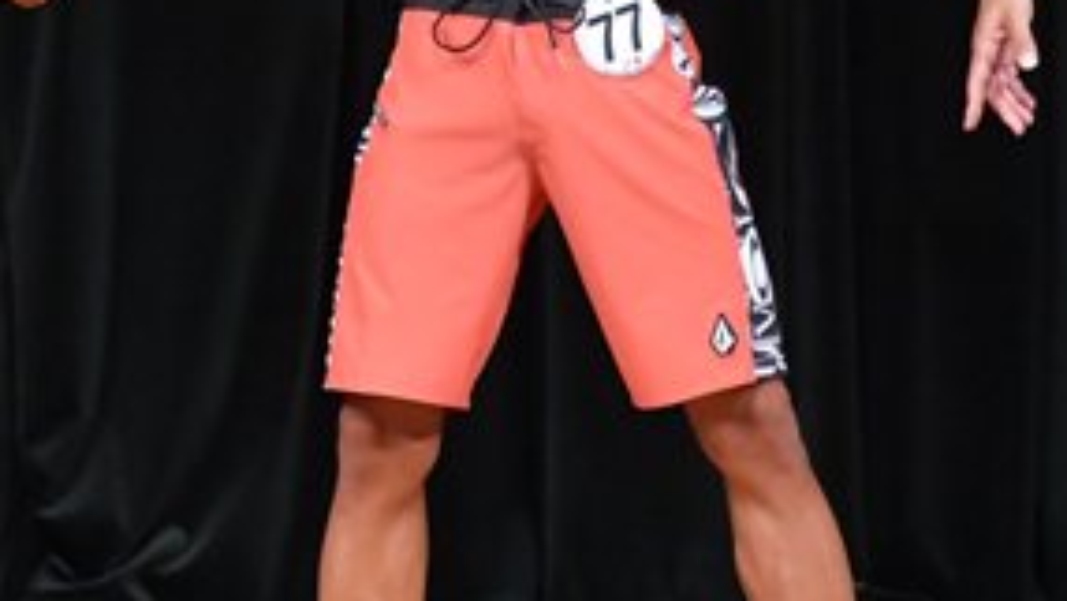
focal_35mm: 810
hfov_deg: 2.7
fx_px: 22921
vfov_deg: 1.5
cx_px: -181
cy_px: 22
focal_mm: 190
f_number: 5.6
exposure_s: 1/400
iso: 5000
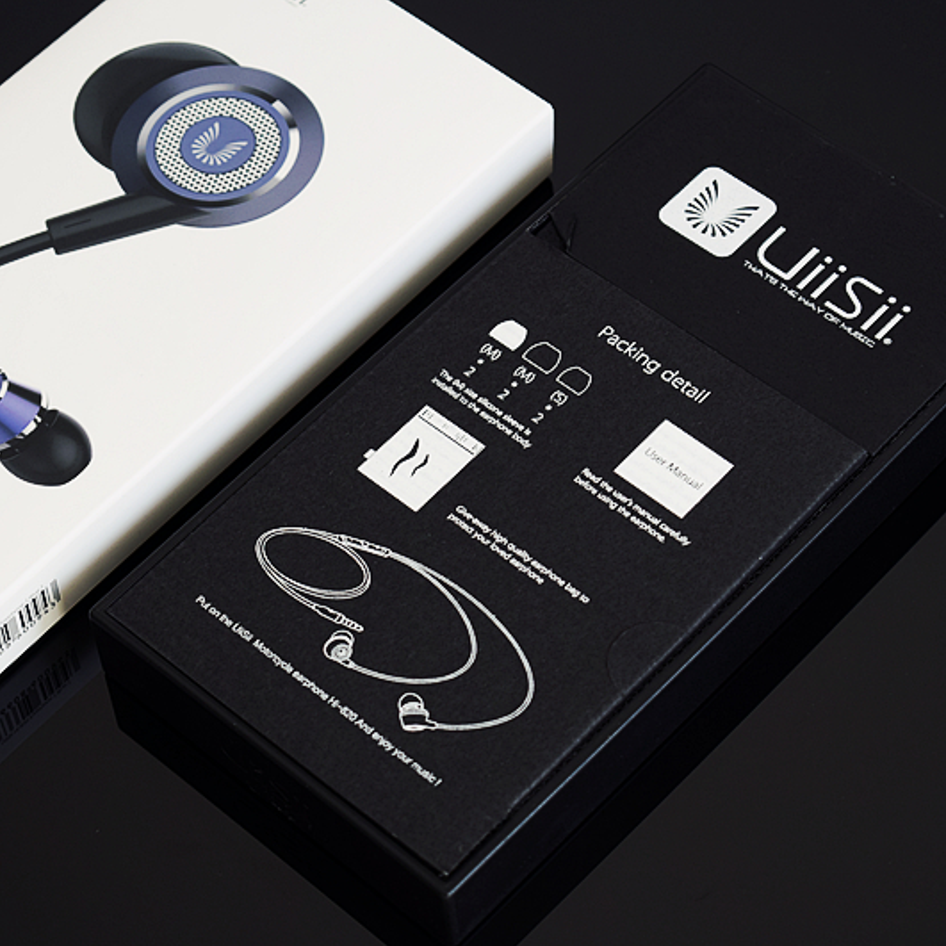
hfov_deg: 16.5
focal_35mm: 106
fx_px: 3266
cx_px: 399
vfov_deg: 16.5
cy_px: 473
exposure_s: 1/50
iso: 400
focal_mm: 55
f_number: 5.6
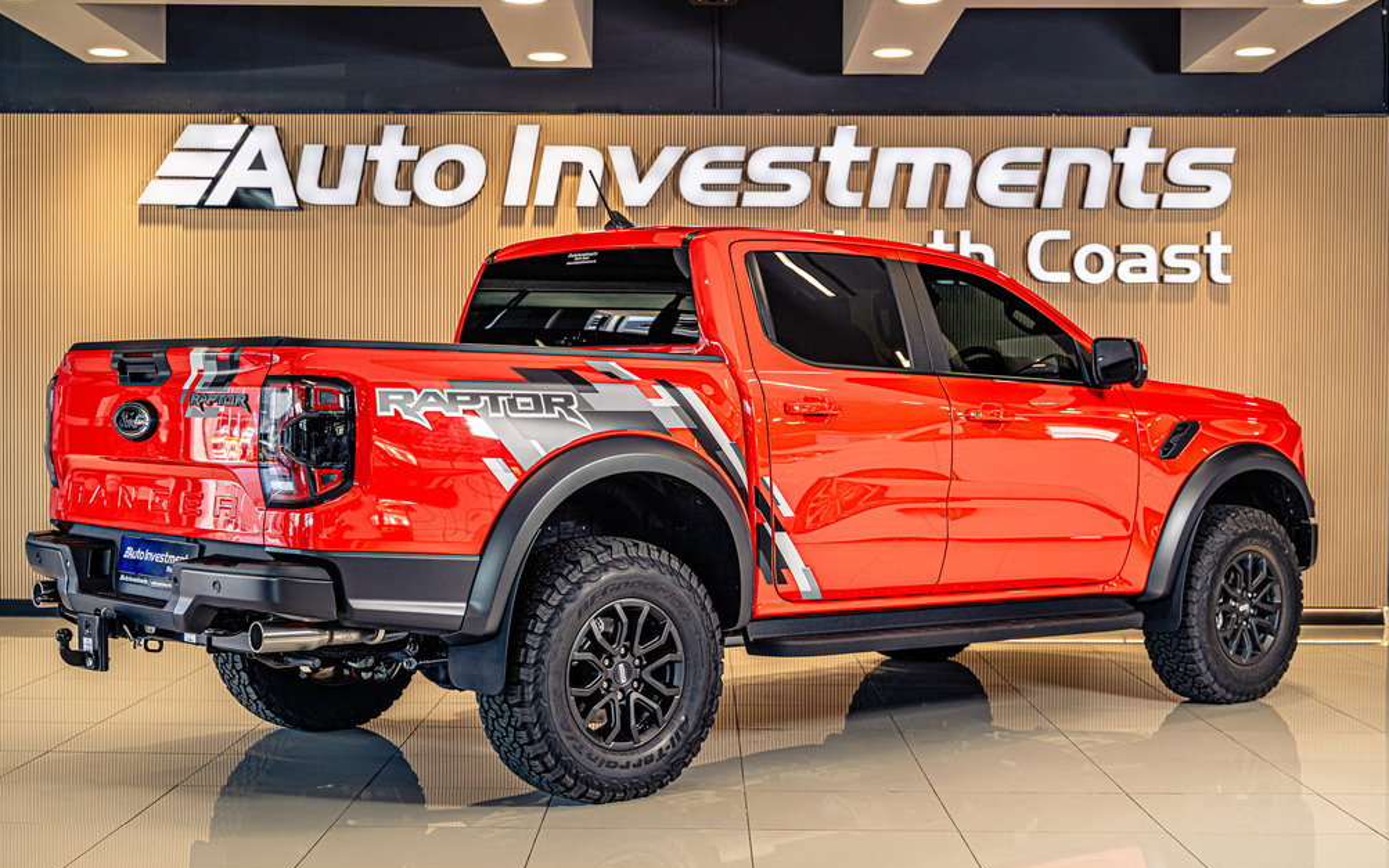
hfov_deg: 38.9
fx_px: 1969
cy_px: 449
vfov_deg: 24.9
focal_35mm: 52
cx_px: 682
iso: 400
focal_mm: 50
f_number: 4
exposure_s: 1/125
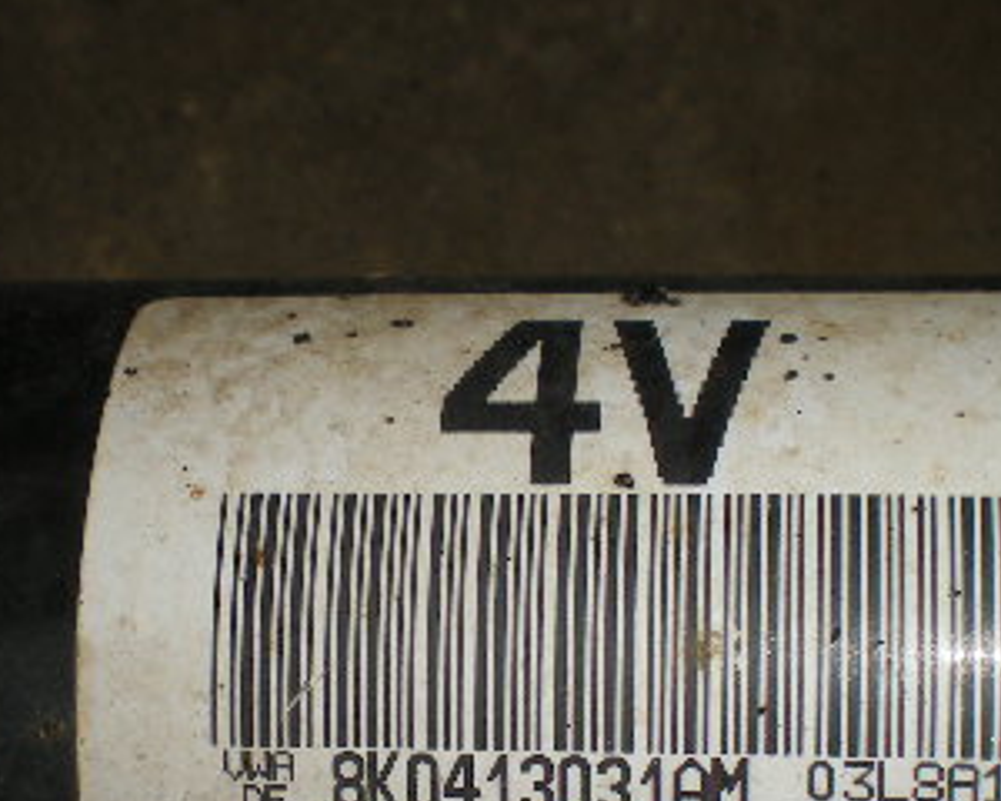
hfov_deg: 24.1
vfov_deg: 19.2
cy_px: 657
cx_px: 430
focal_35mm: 79
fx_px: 2340
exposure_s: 1/60
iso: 64
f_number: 4.6
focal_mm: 6.3
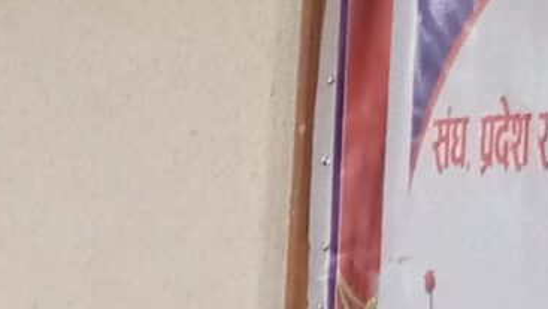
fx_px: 3097
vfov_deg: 5.4
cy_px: 852
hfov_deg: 9.9
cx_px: -231
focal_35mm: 213
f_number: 1.8
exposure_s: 1/33.3
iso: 560
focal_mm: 4.25
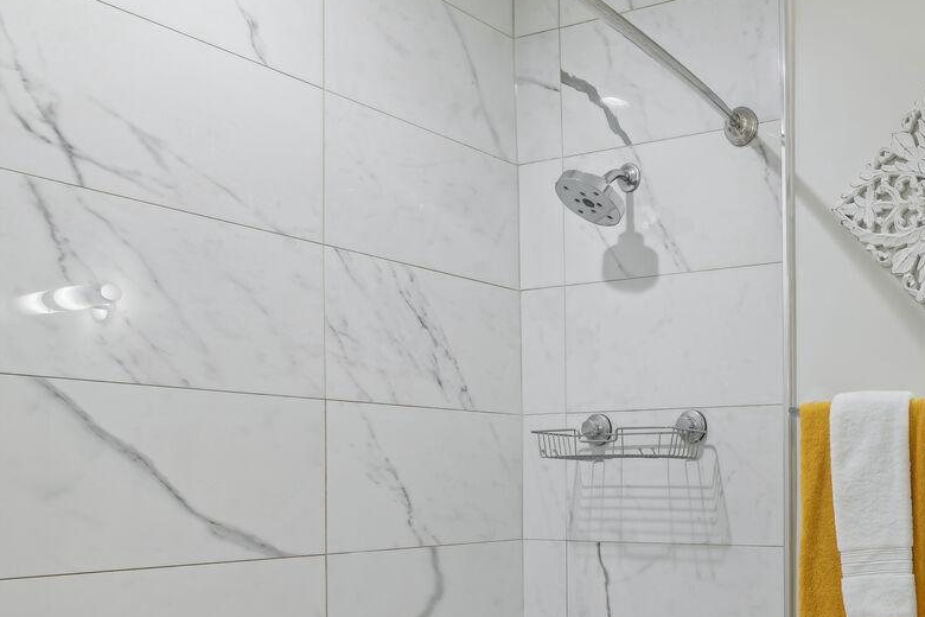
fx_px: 796
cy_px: 498
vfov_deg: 40.5
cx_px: 984
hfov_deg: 46.8
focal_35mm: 31
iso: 200
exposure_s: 1/5
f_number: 11
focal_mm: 14
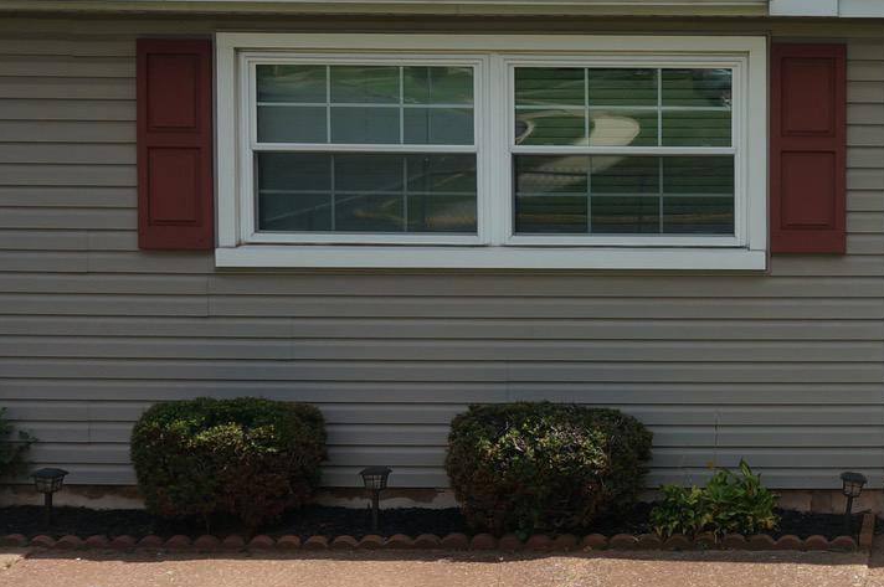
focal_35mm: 69
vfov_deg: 19.7
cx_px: 971
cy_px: 247
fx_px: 1692
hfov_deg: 26.9
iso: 100
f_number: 9
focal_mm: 16
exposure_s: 1/160
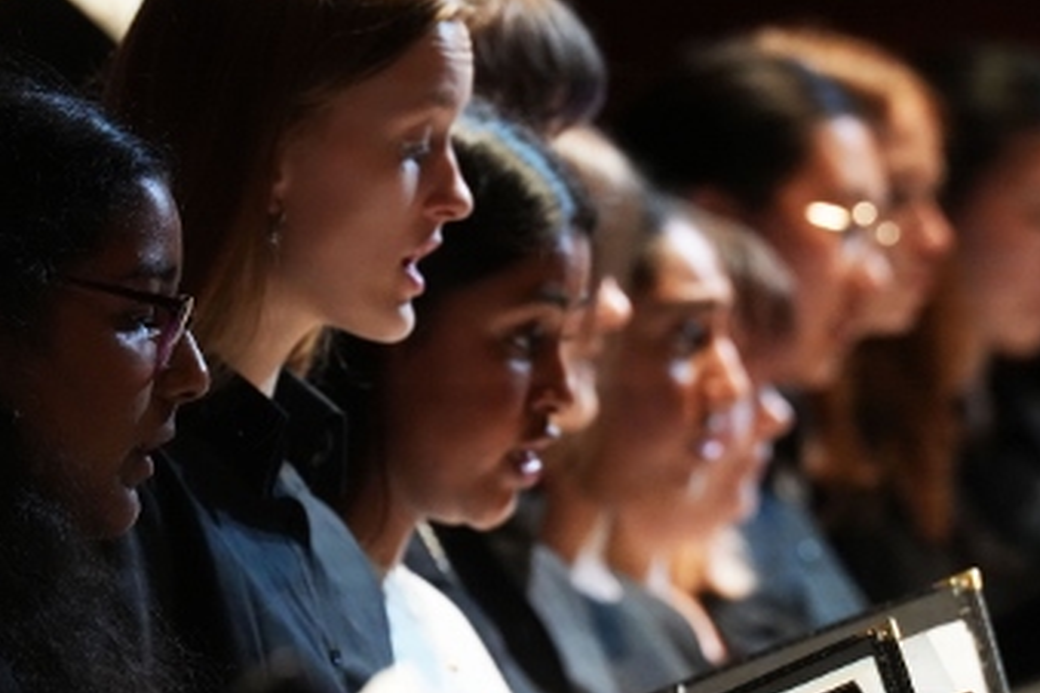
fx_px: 20423
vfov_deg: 1.9
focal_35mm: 707
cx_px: 518
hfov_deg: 2.9
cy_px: 402
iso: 8000
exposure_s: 1/250
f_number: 9
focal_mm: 400
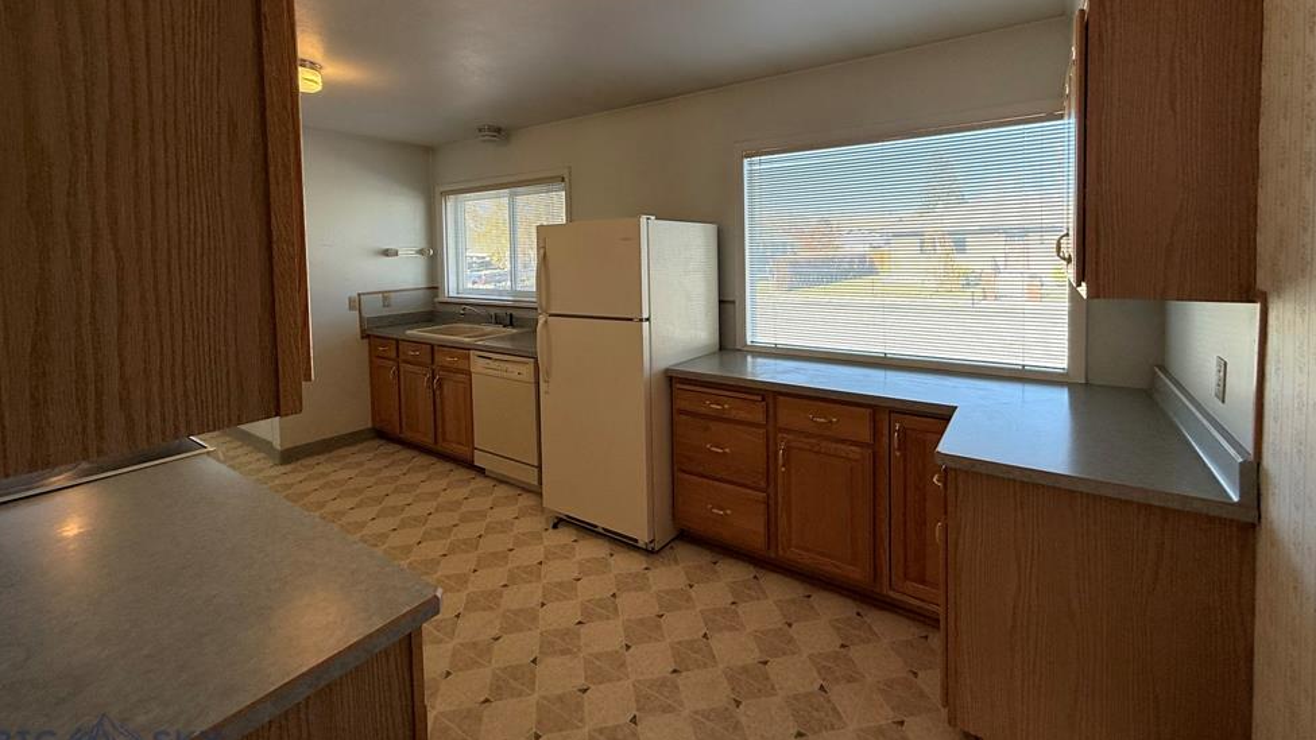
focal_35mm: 16
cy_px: 270
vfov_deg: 65.9
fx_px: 558
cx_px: 658
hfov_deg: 99.4
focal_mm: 2.22
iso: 64
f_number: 2.2
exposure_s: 1/160
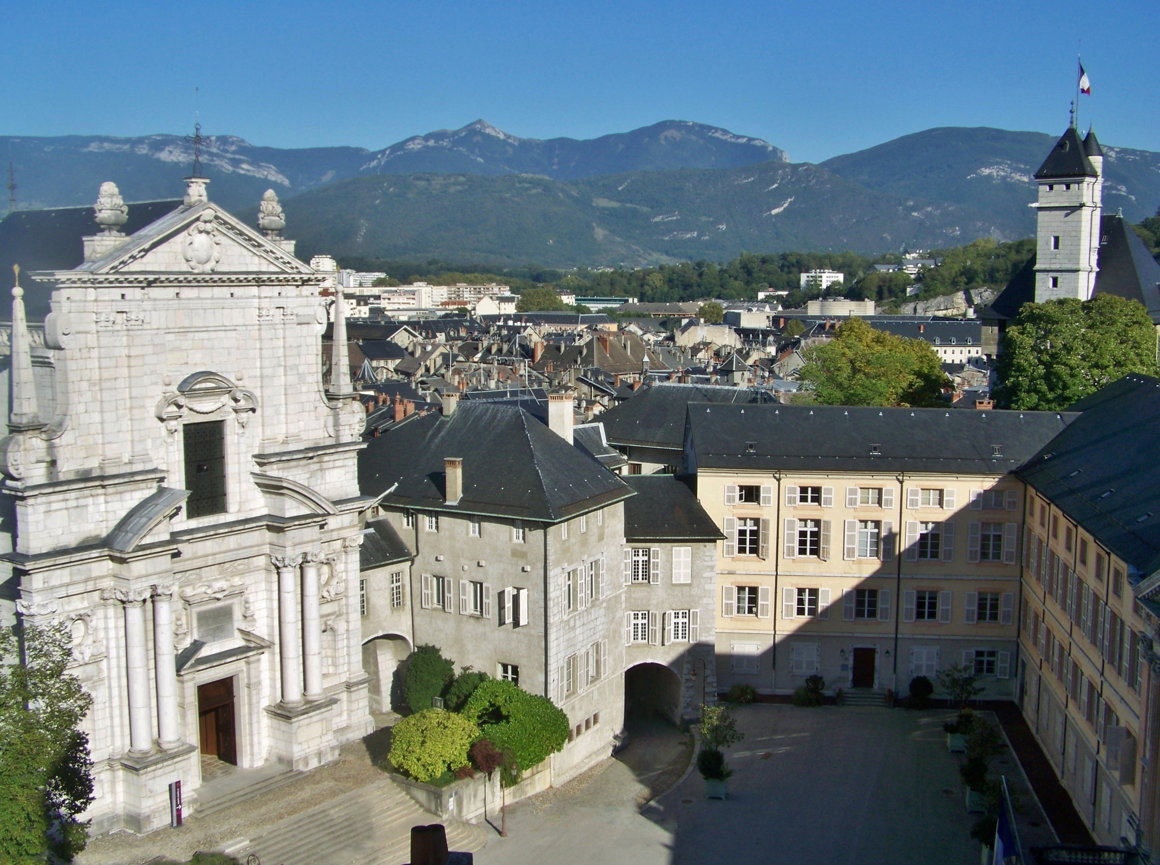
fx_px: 1271
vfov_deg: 37.6
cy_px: 432
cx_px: 580
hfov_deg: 49.1
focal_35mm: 38
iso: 80
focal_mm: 6.3
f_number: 5.6
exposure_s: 1/640
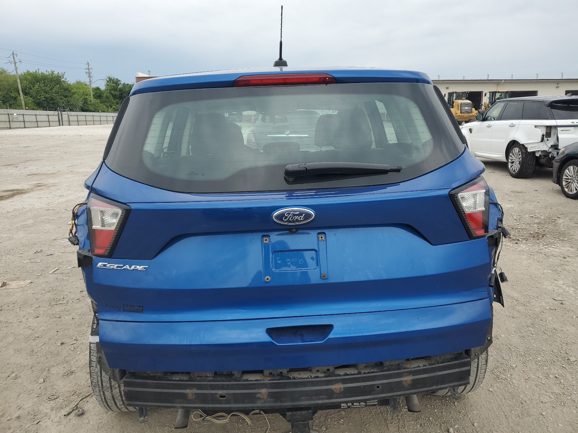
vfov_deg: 53.1
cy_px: 216
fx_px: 434
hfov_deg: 67.3
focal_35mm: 26
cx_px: 289
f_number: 1.5
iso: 50
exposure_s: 1/1667
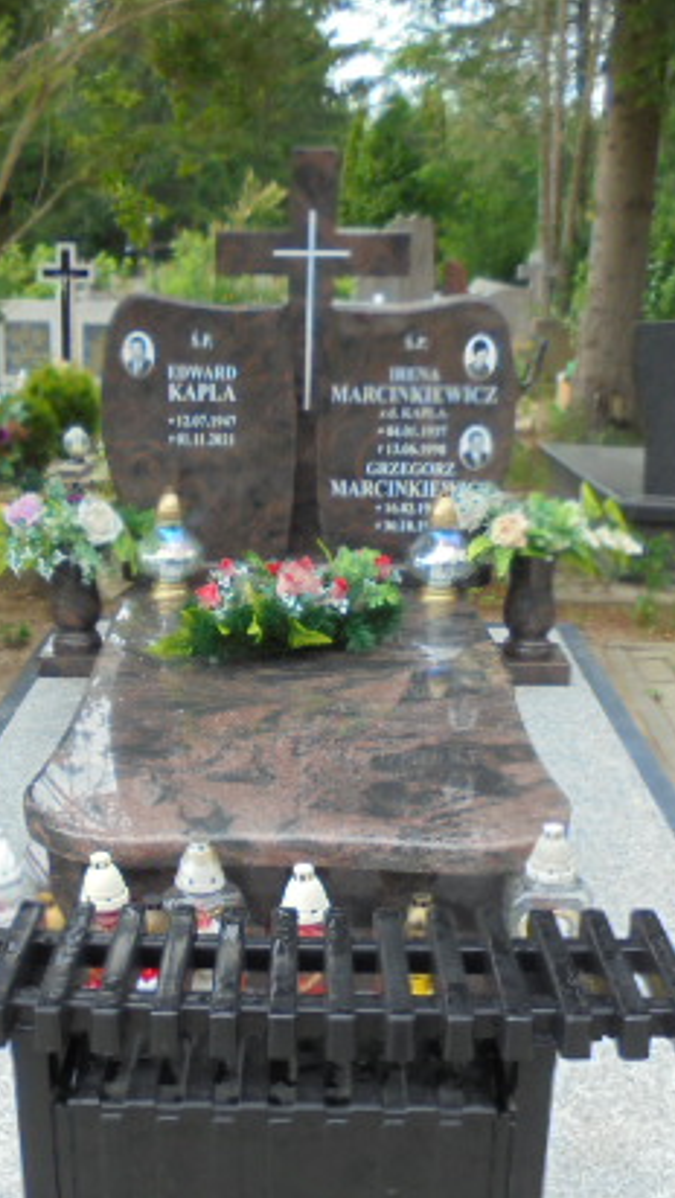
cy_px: 666
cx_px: 253
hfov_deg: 27.0
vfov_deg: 46.3
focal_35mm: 44
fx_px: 1399
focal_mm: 4.6
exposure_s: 1/100
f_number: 3.5
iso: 100
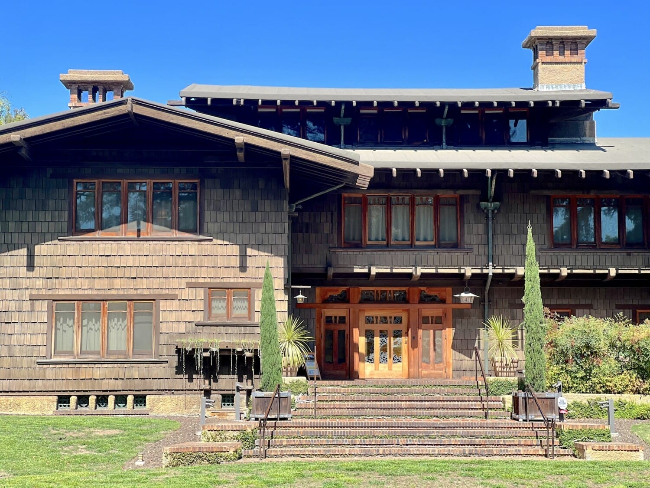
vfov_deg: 19.1
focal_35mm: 77
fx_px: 1446
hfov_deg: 25.3
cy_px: 244
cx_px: 325
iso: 25
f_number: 2.8
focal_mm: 9
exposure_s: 1/272
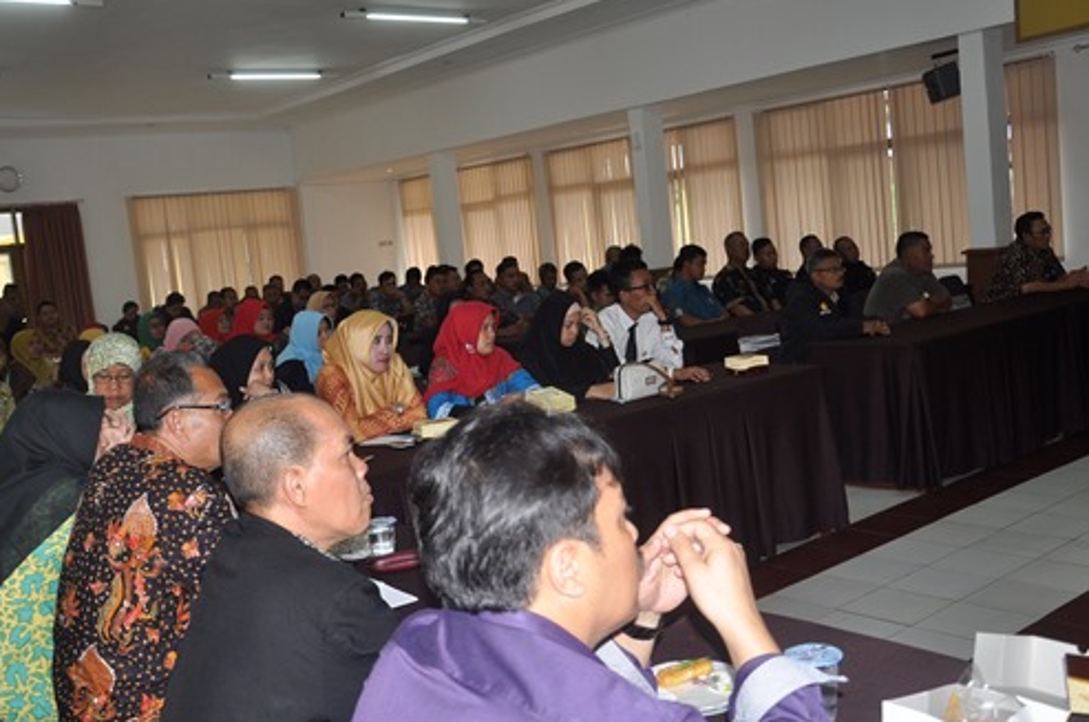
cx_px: 518
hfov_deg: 51.9
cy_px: 341
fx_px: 1117
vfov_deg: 35.8
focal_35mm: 37
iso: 400
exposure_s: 1/60
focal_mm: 22
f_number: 3.8
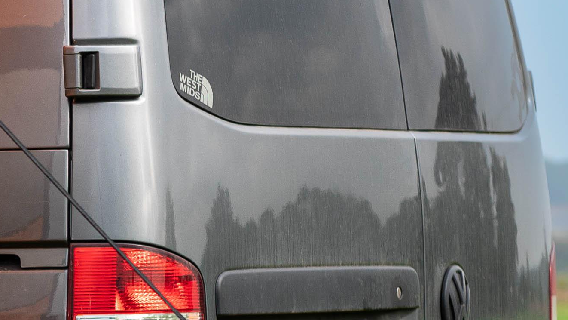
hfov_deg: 6.6
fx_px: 4745
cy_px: 340
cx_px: -634
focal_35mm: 315
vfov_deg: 3.9
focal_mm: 50
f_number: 3.2
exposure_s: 1/640
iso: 125
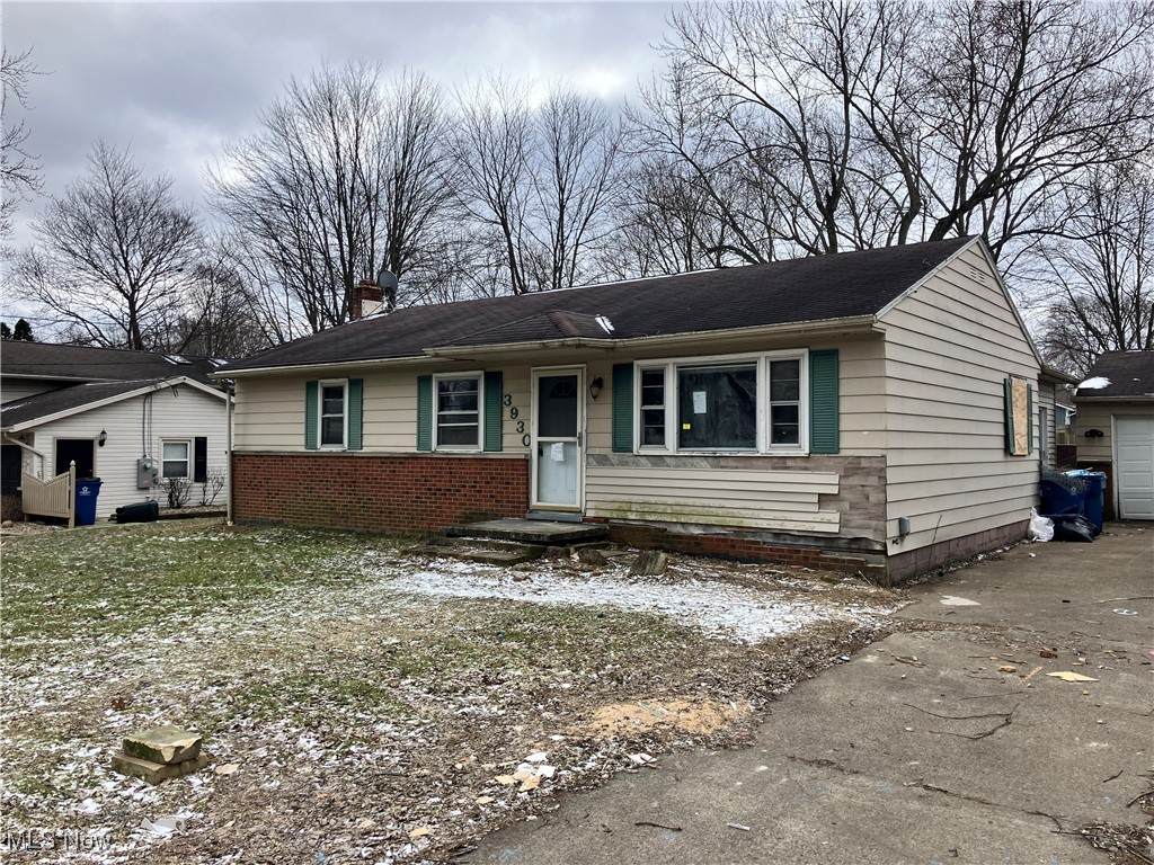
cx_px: 577
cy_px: 432
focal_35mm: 28
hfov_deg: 63.4
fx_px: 933
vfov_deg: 49.7
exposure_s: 1/934
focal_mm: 3.99
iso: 32
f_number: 1.8
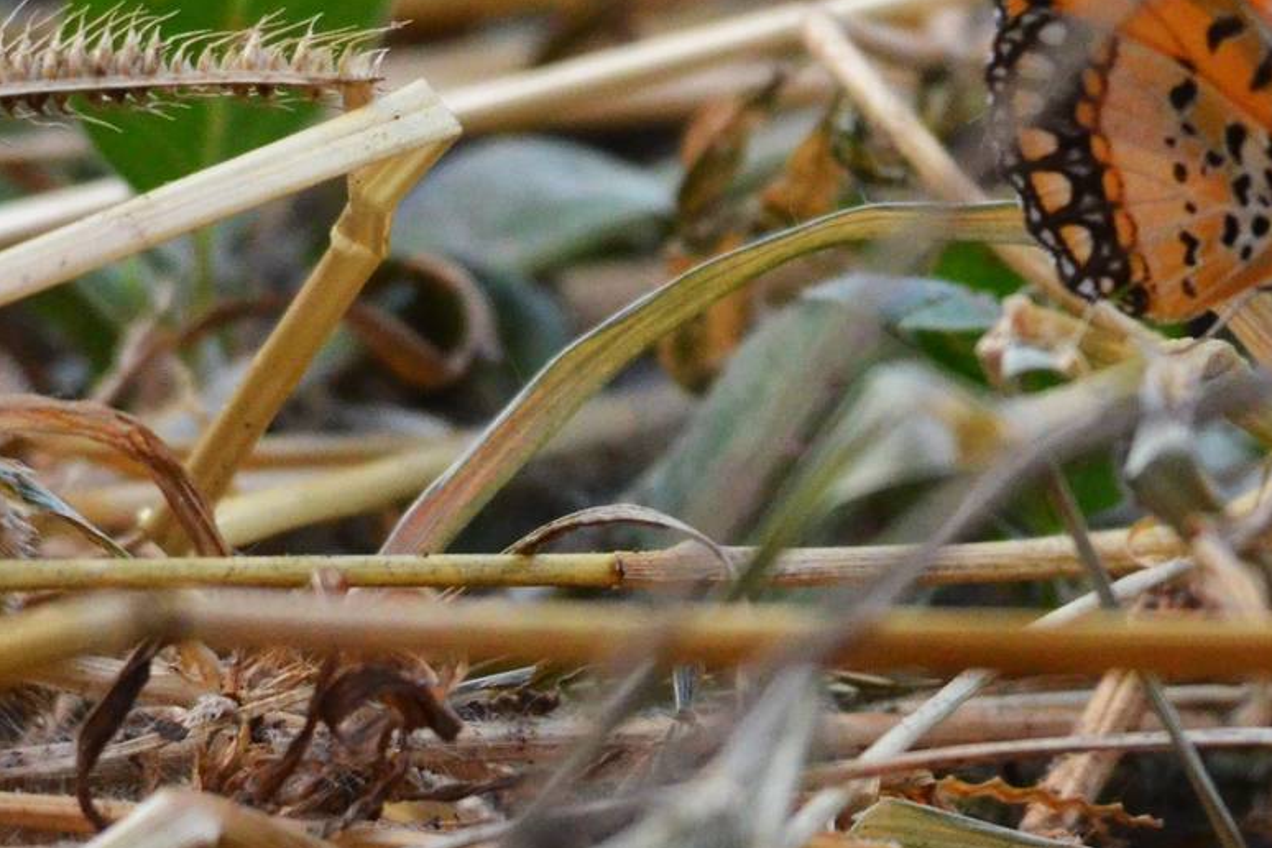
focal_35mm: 1547
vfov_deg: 0.9
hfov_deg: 1.3
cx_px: 996
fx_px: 54656
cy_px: 46
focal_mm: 500
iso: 2500
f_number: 10
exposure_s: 1/1600
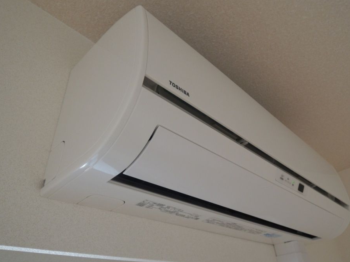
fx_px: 253
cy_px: 129
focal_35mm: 25
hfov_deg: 69.4
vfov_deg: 54.9
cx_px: 174
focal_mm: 4.3
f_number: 2.8
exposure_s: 1/30
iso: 140
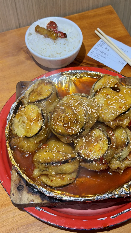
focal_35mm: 53
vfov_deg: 39.2
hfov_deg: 22.6
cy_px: 116
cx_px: 81
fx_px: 327
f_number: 1.78
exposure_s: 1/100
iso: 64
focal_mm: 6.76
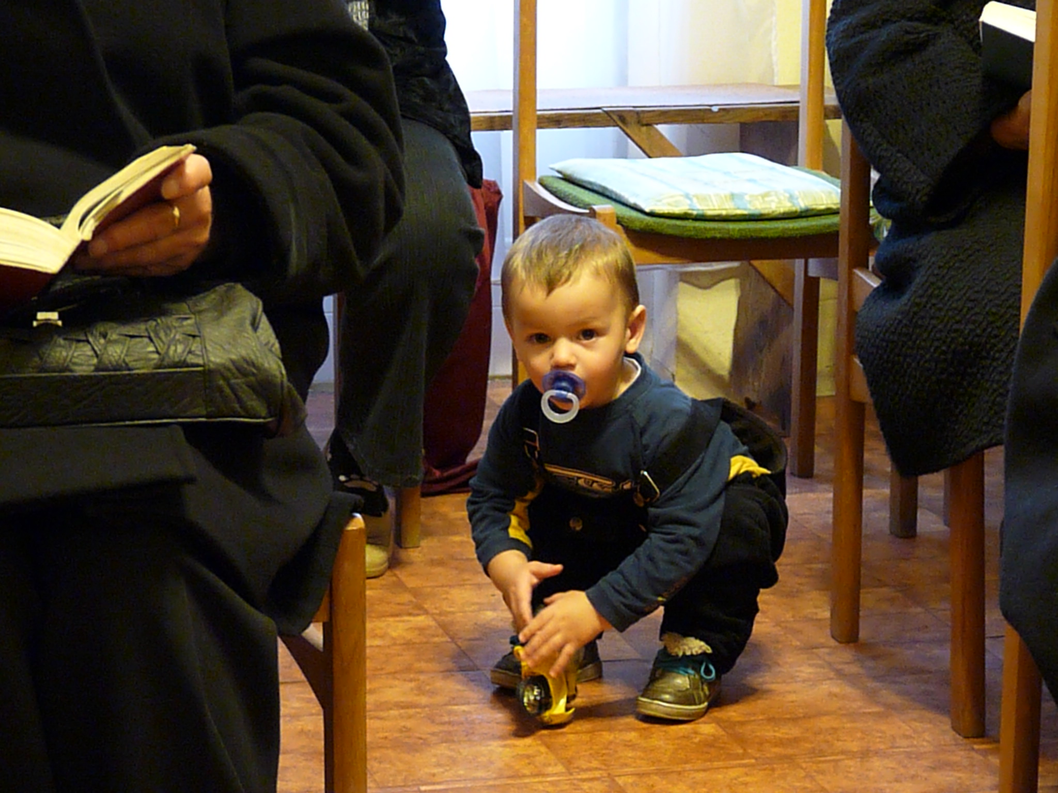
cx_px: 529
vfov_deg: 13.6
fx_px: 3331
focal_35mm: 109
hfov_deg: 18.0
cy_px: 396
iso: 1600
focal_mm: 19.4
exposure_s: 1/20
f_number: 3.6
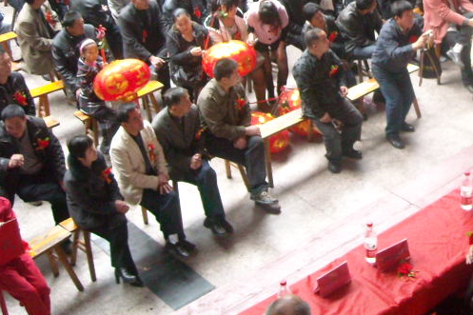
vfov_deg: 17.7
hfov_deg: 25.7
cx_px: 469
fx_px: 985
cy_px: 3
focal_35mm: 75
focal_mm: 5.7
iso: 400
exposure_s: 1/52
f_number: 2.8
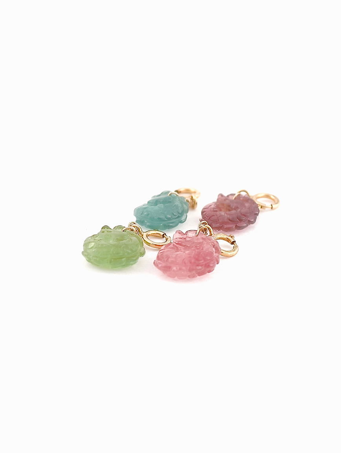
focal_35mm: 157
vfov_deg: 12.6
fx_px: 2057
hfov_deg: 9.5
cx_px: 170
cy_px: 226
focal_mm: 22.48
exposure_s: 1/161
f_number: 2.67
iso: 125
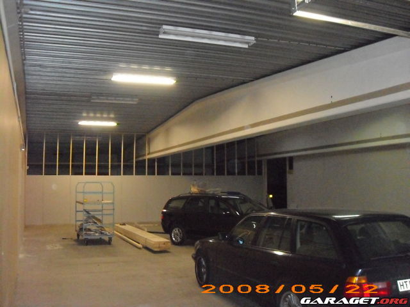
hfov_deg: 50.1
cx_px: 205
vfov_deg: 38.7
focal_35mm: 37
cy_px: 154
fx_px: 438
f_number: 2.7
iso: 1600
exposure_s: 1/60
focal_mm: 6.2
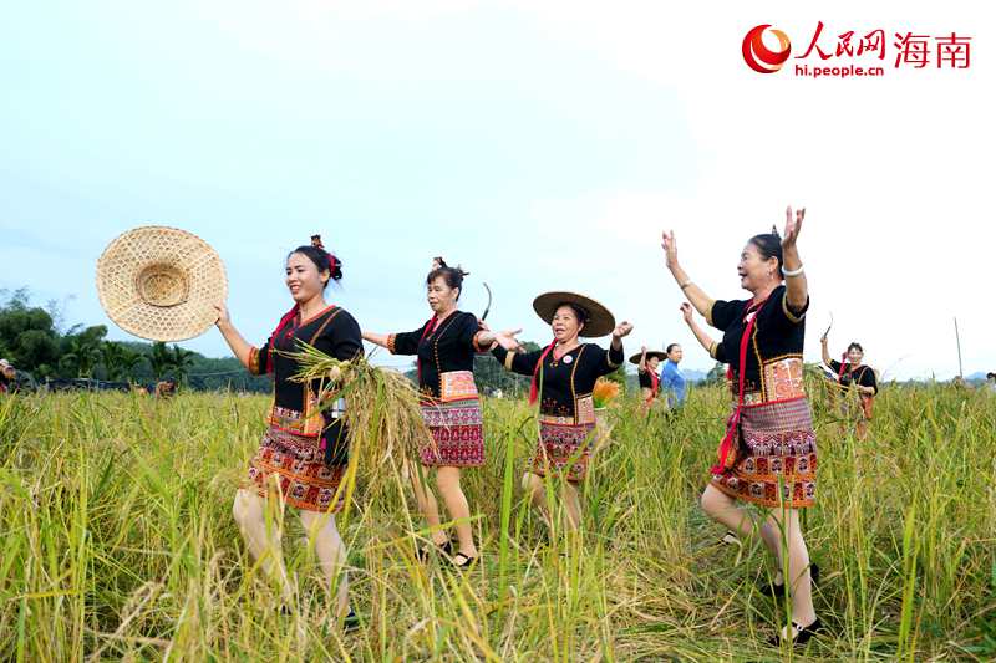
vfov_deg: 42.3
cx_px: 498
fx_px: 857
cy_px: 332
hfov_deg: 60.3
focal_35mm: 31
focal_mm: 31
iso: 400
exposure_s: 1/320
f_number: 4
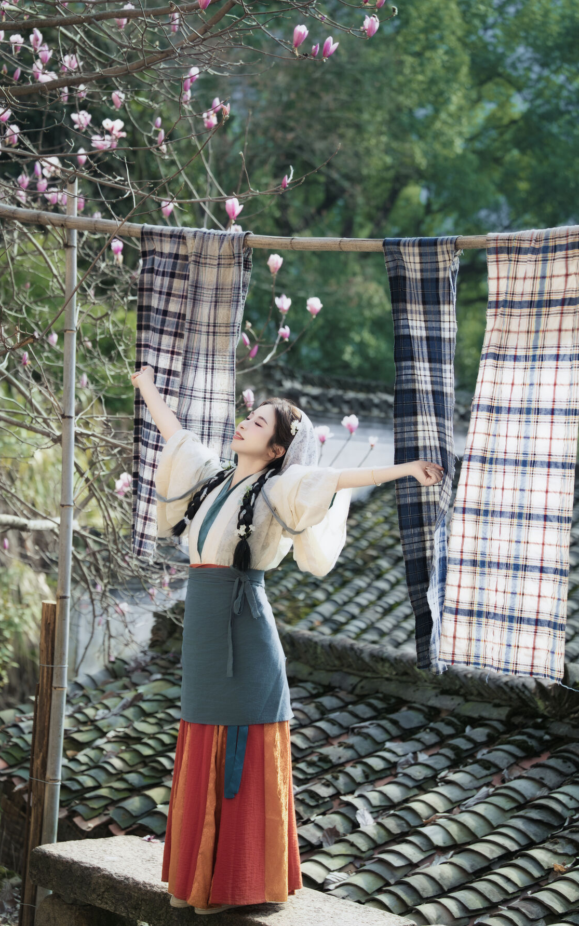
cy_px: 465
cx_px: 273
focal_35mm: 72
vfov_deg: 28.6
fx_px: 1818
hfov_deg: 18.1
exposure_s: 1/200
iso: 125
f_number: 3.2
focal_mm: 70
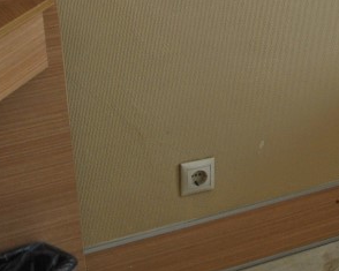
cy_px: -21
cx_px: 658
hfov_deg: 12.9
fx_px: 1324
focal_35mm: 132
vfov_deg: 11.5
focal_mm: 24
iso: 200
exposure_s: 1/40
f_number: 4.5
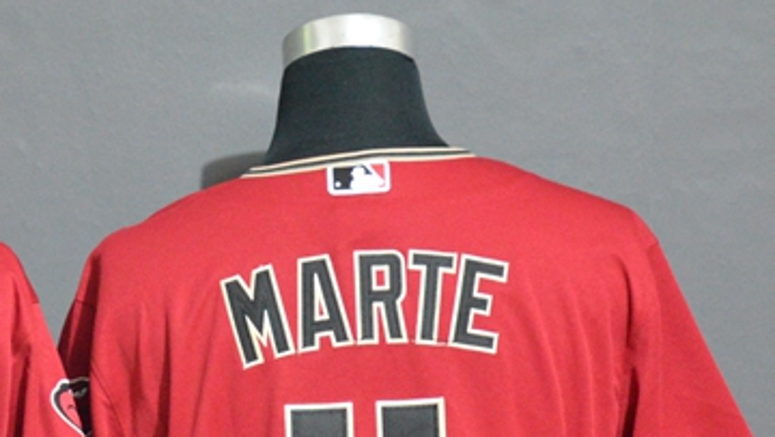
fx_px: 4010
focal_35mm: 195
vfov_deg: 6.2
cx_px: 30
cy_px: 560
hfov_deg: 11.0
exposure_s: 1/8
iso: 4000
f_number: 4.8
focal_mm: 56
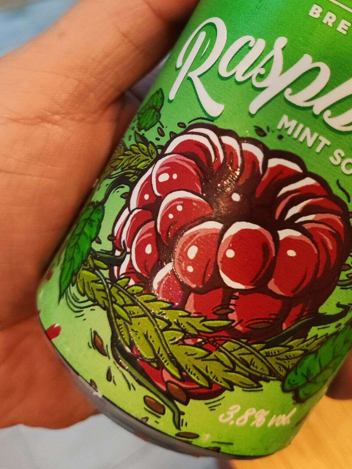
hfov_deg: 35.2
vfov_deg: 46.0
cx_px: 265
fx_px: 542
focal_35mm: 40
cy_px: 154
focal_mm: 4.71
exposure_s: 1/33
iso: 778
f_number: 1.79
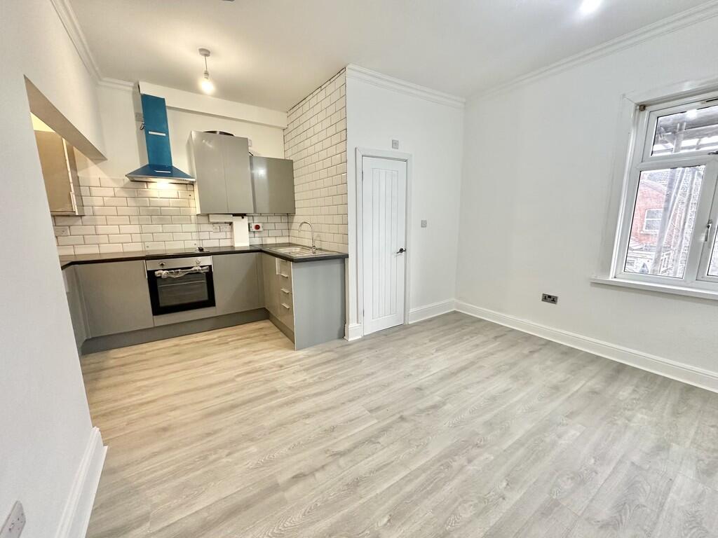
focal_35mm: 14
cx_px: 359
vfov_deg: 85.7
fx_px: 290
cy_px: 269
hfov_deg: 102.1
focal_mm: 2.22
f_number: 2.2
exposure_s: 1/100
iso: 320
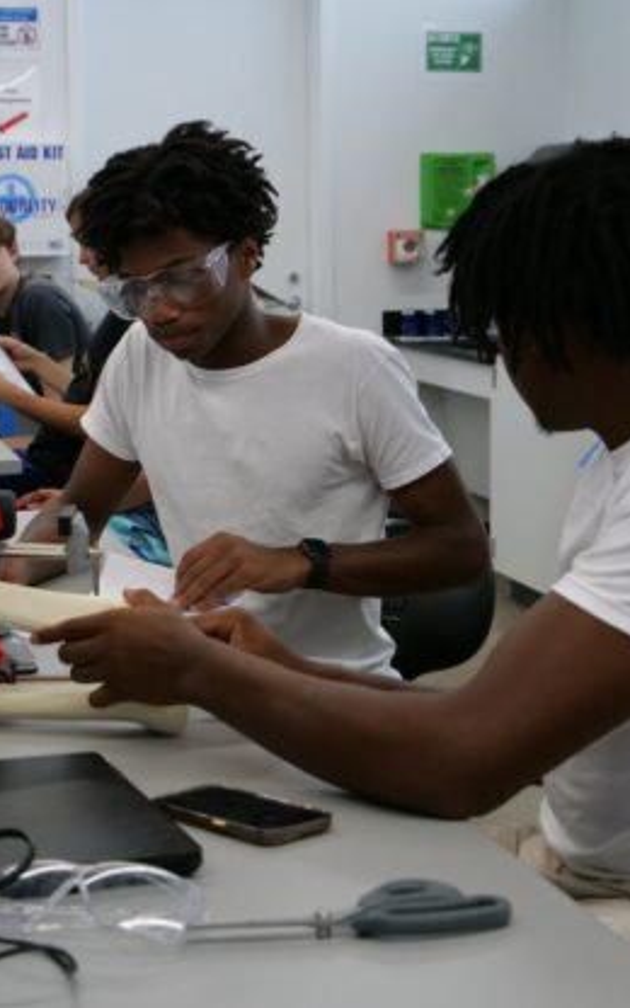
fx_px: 2060
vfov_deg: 27.5
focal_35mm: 75
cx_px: 258
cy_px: 504
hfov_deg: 17.4
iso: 500
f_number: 5.2
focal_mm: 35
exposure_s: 1/60
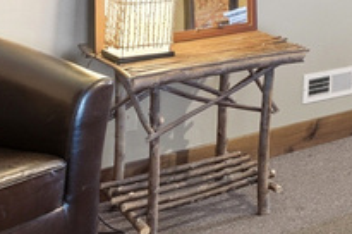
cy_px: -143
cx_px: 580
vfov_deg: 16.2
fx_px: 732
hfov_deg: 21.1
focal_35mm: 75
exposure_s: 1/1000
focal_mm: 15
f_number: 2.8
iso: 640
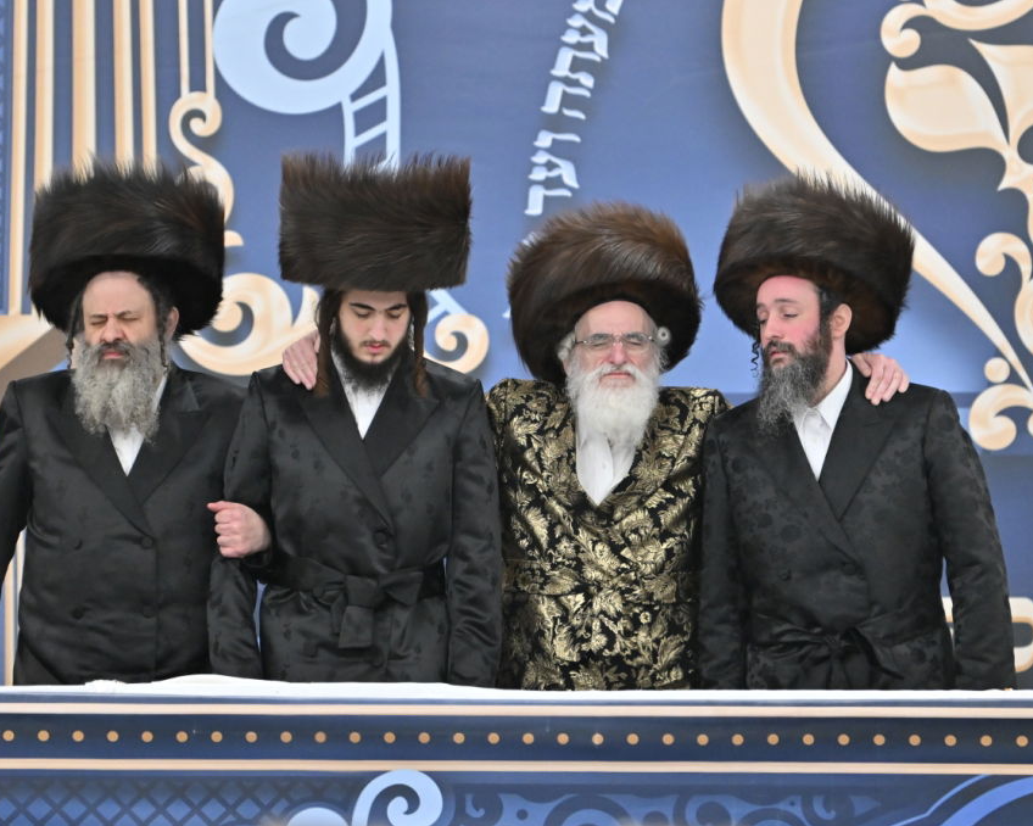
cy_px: 414
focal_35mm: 340
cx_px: 495
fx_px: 10392
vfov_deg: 4.6
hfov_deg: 5.7
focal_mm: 200
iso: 1250
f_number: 2.8
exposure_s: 1/400
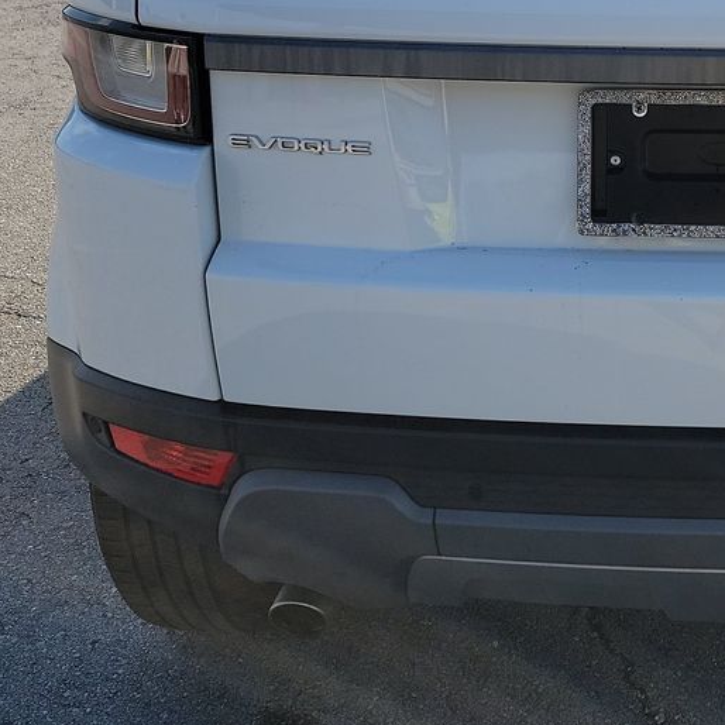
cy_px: 145
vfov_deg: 25.6
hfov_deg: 24.6
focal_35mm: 66
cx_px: 762
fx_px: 1564
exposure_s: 1/934
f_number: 1.8
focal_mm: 6.7
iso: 50
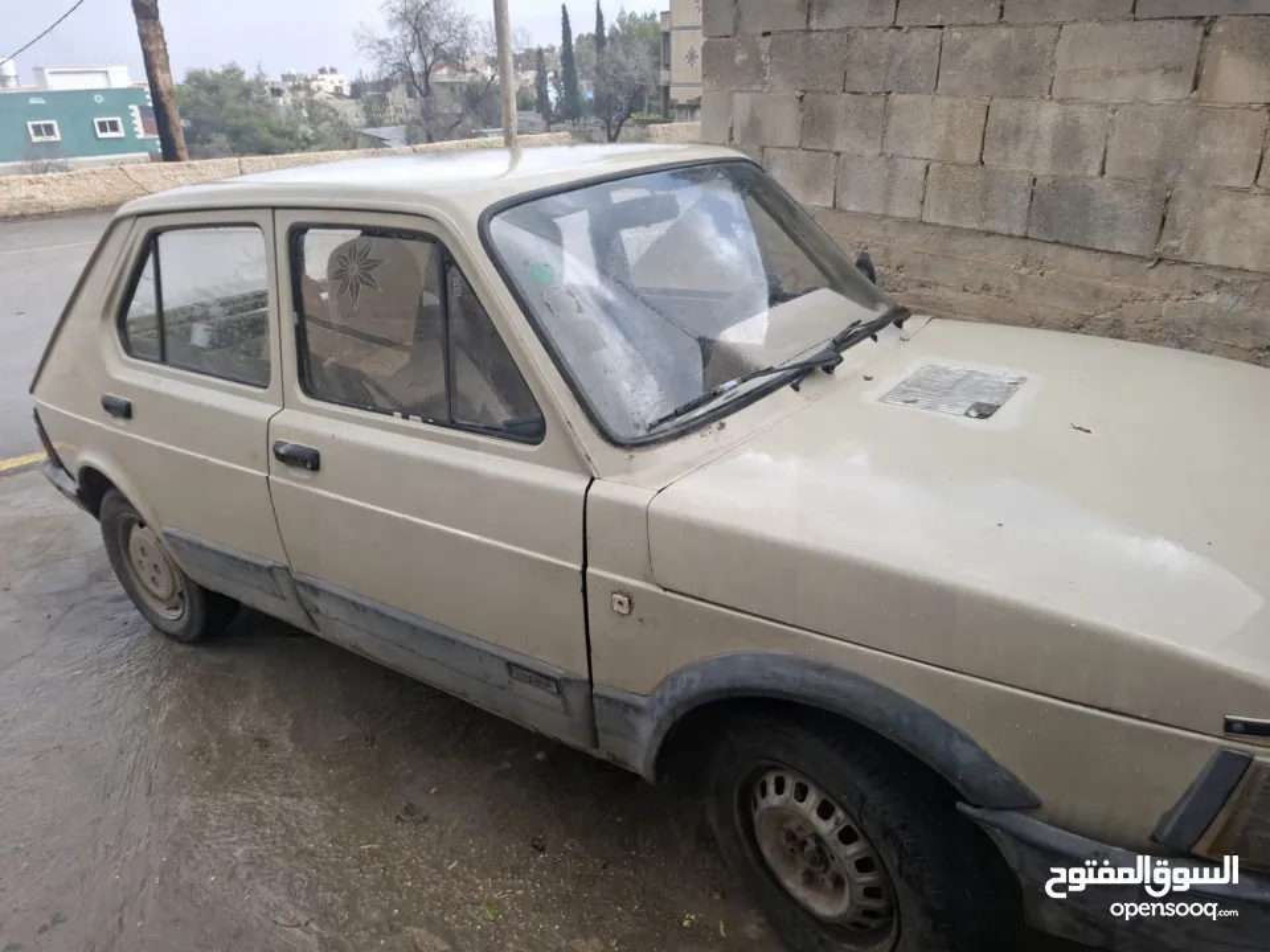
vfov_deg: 58.9
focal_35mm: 23
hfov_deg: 73.9
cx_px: 635
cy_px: 476
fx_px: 844
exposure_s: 1/409
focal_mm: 5.54
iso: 50
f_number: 1.8
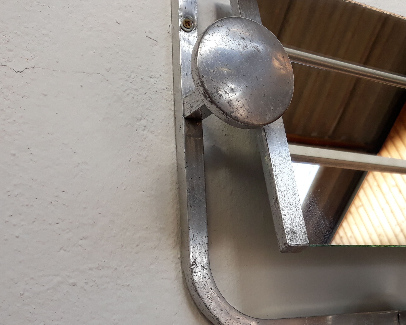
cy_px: 232
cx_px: 288
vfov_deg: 35.1
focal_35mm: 42
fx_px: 505
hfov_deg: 42.9
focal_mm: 3.71
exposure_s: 1/259
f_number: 1.7
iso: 40
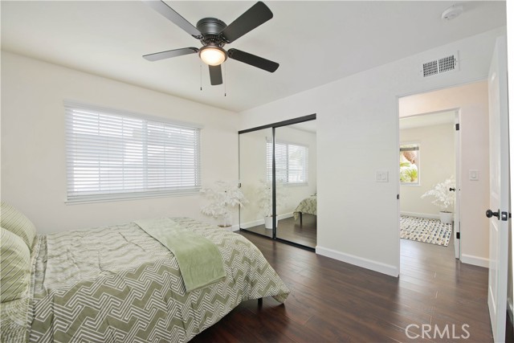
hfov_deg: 104.2
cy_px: 172
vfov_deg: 81.2
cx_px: 257
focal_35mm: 14
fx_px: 200
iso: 320
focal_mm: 14
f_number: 5.6
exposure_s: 1/125
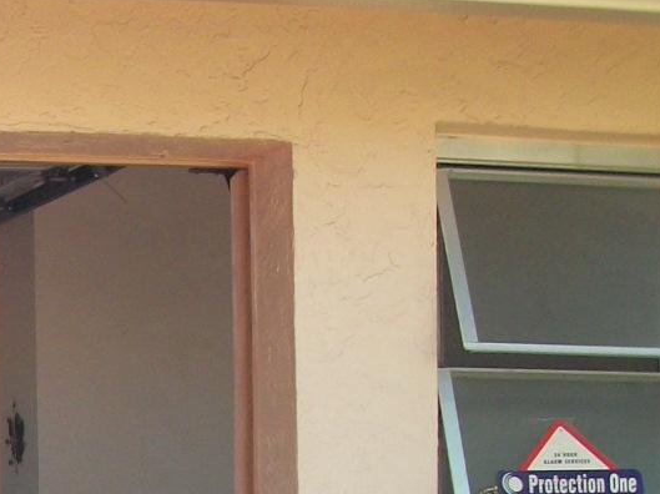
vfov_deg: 11.5
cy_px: 714
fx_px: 2363
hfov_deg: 14.6
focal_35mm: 124
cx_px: -391
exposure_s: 1/160
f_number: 2.9
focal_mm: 5.7
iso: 80
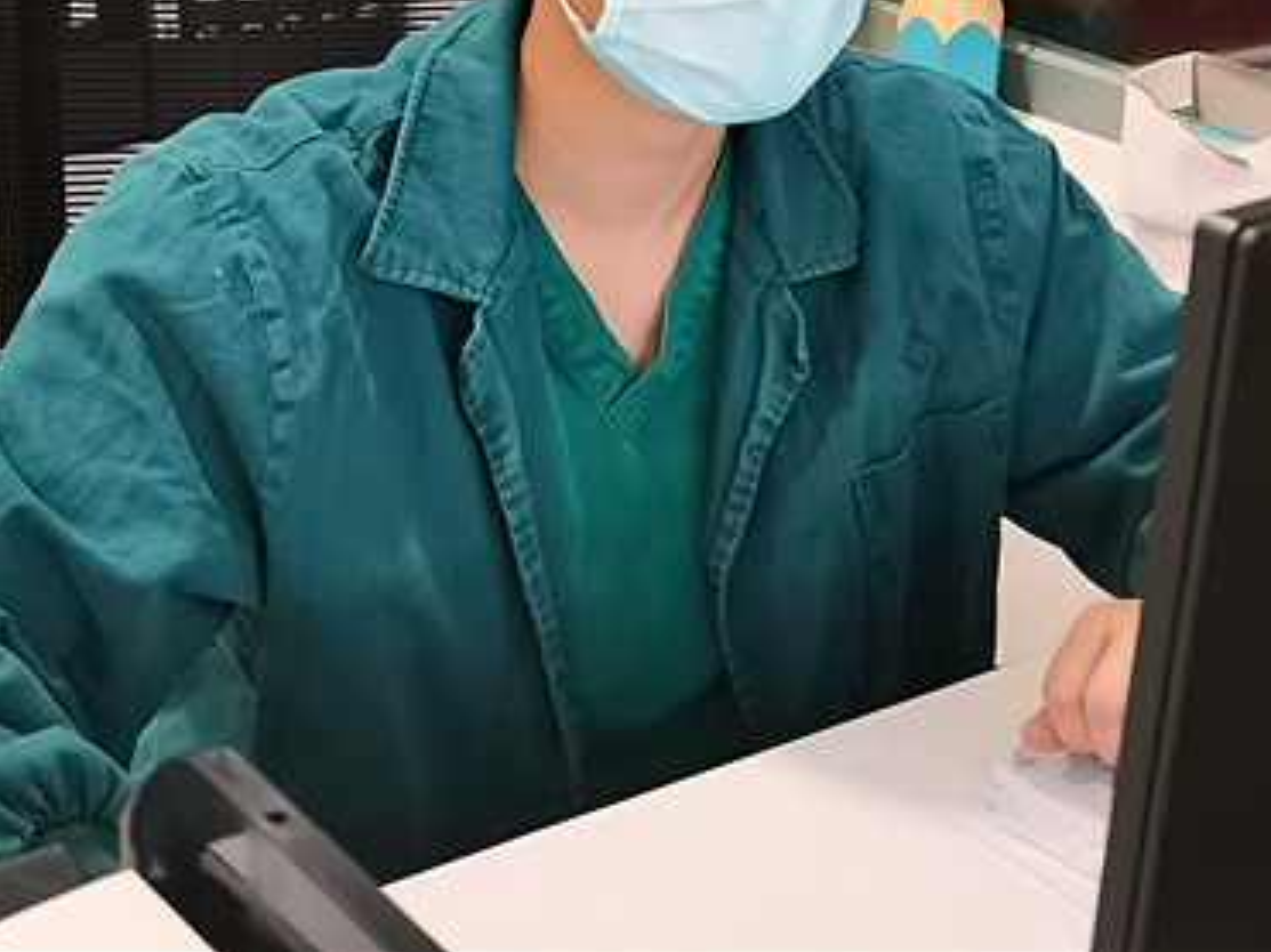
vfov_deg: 21.3
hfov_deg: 28.5
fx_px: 2496
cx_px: 747
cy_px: 185
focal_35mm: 68
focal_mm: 5.58
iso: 400
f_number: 1.8
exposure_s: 1/33.3
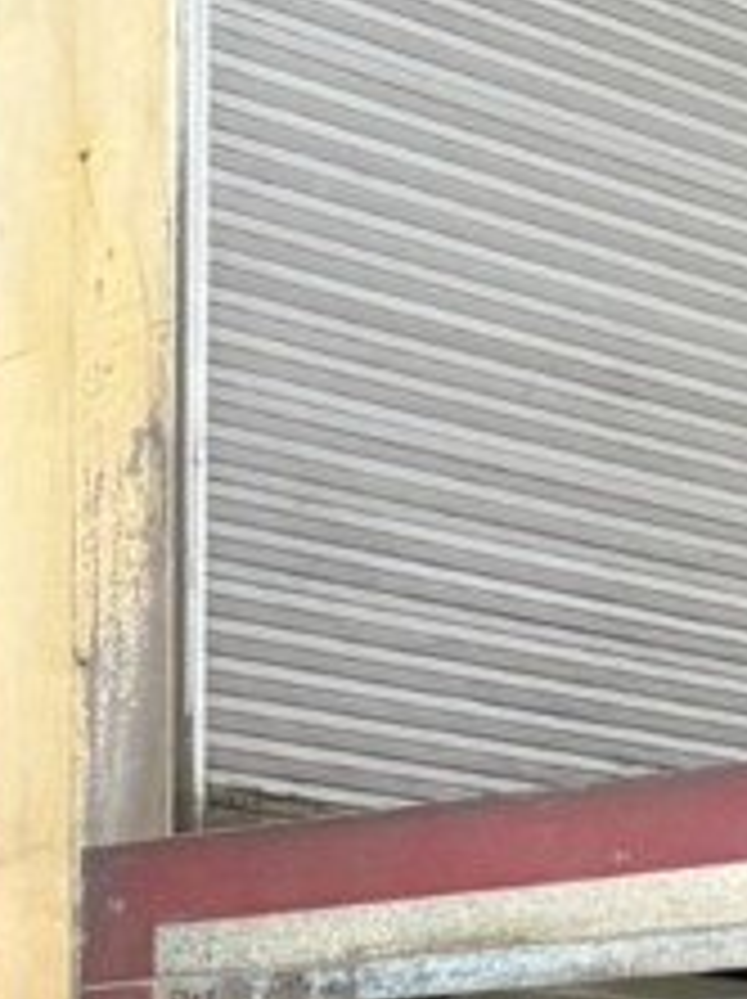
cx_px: -230
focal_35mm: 156
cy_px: 1611
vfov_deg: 12.0
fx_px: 4497
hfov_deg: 9.3
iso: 500
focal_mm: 6.76
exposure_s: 1/60
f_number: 1.78
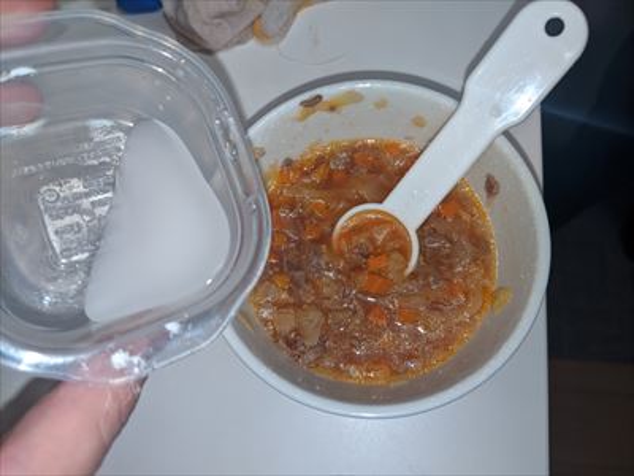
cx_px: 317
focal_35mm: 27
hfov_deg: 65.3
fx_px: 495
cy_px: 238
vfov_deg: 51.4
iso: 64
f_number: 1.8
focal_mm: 4.44
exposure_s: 1/59.9
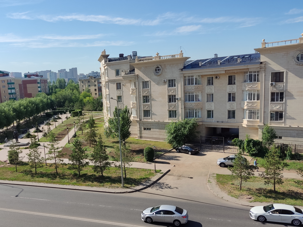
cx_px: 116
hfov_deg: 57.7
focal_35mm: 31
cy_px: 130
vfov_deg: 45.3
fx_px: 271
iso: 50
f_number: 1.79
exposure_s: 1/1449
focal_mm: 4.71
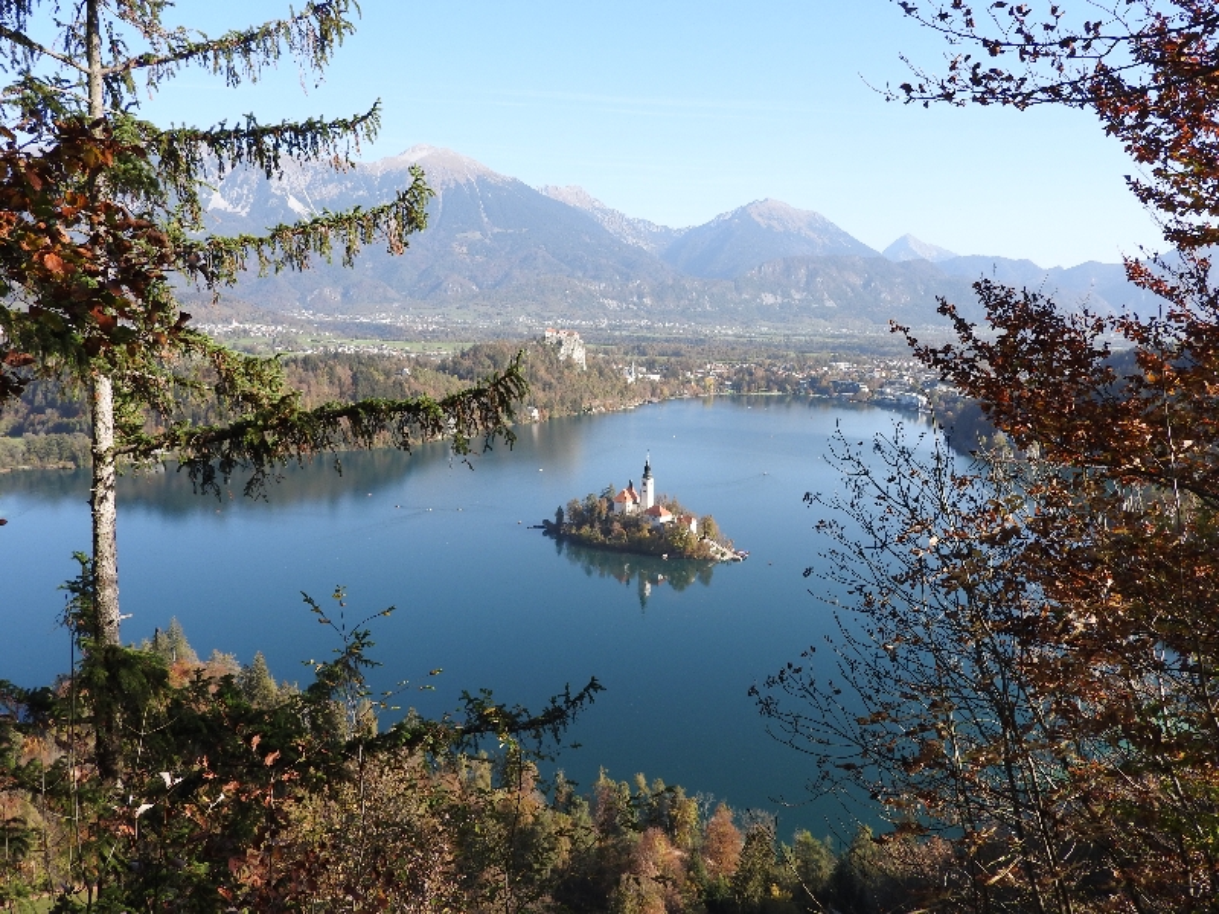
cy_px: 457
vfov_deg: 46.8
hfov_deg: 60.0
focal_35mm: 30
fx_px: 1056
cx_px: 610
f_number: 3.5
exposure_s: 1/500
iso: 100
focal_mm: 5.4
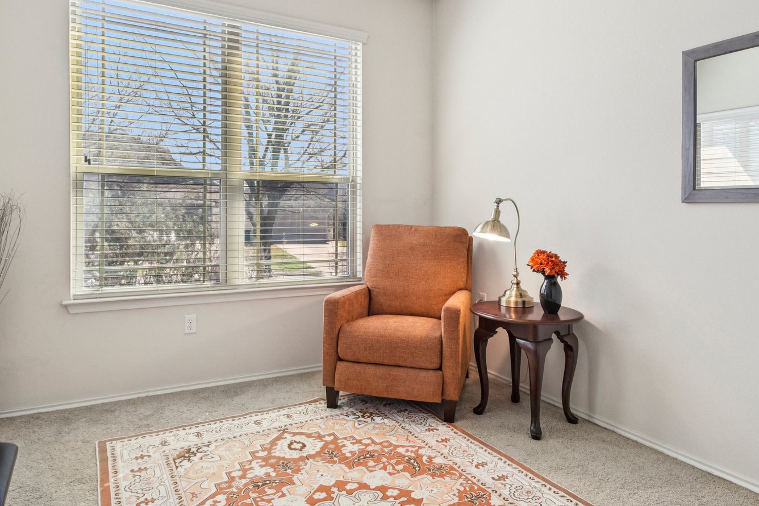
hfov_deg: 76.1
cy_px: 189
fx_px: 485
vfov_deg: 54.4
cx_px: 382
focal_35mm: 23
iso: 400
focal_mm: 10
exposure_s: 1/80
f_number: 8
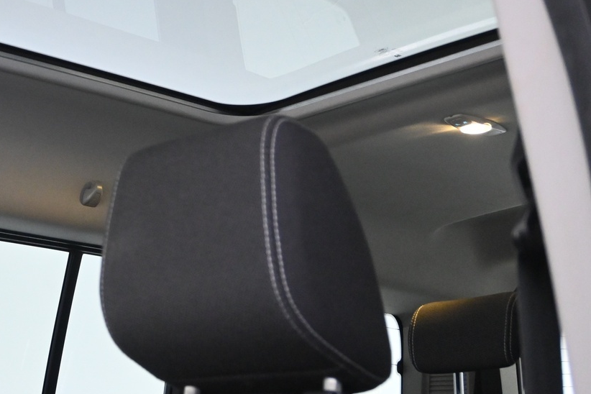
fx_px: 1091
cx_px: 92
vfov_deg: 20.1
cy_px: 41
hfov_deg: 29.4
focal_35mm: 66
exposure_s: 1/20
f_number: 4
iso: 2500
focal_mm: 22.5
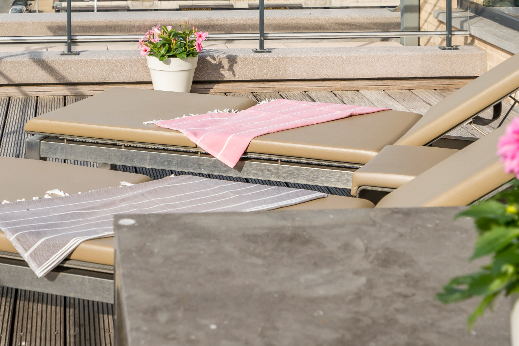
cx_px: 301
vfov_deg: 16.8
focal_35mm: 81
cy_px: 135
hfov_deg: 25.0
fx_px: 1168
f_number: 6.3
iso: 100
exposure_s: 1/400
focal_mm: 35
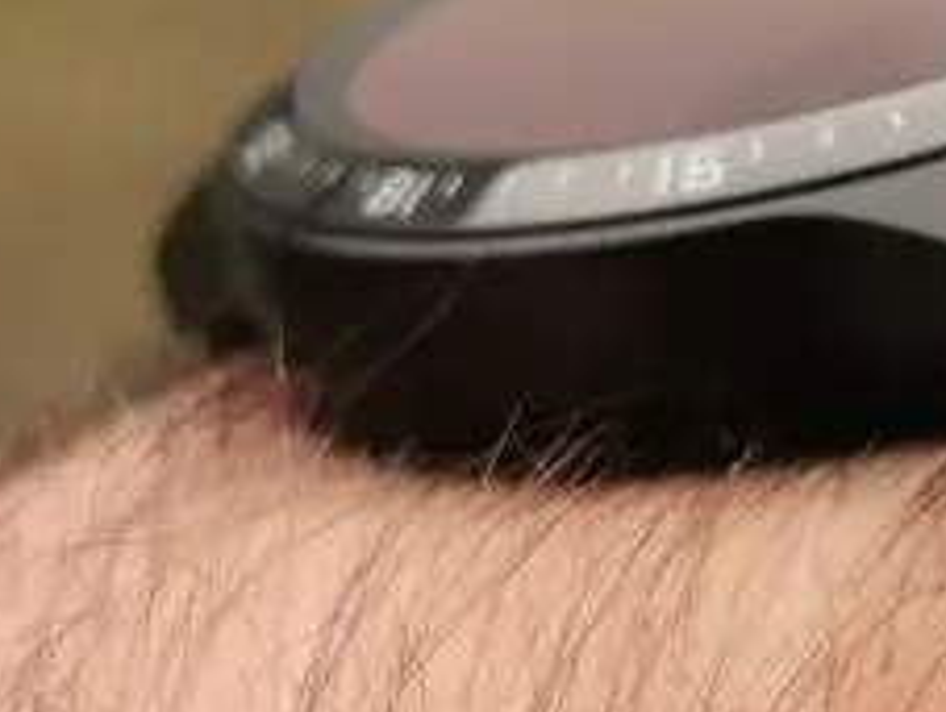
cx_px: 1067
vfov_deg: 7.8
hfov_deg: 10.3
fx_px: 5201
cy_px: 308
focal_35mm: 190
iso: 50
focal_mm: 5.56
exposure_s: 1/364
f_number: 1.6
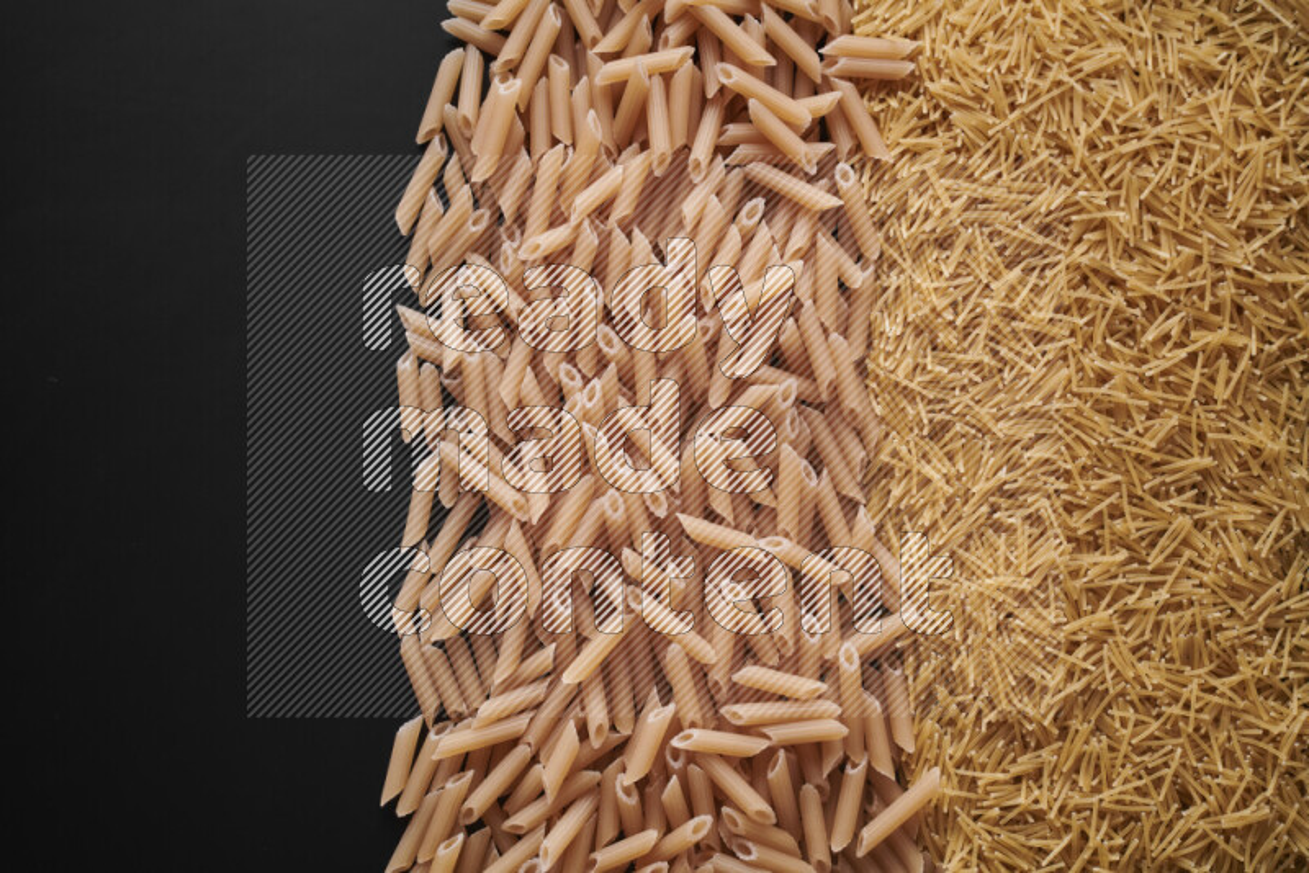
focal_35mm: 50
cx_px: 654
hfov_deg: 39.6
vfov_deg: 27.0
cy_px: 436
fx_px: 1819
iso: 160
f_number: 8
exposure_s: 1/100
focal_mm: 50
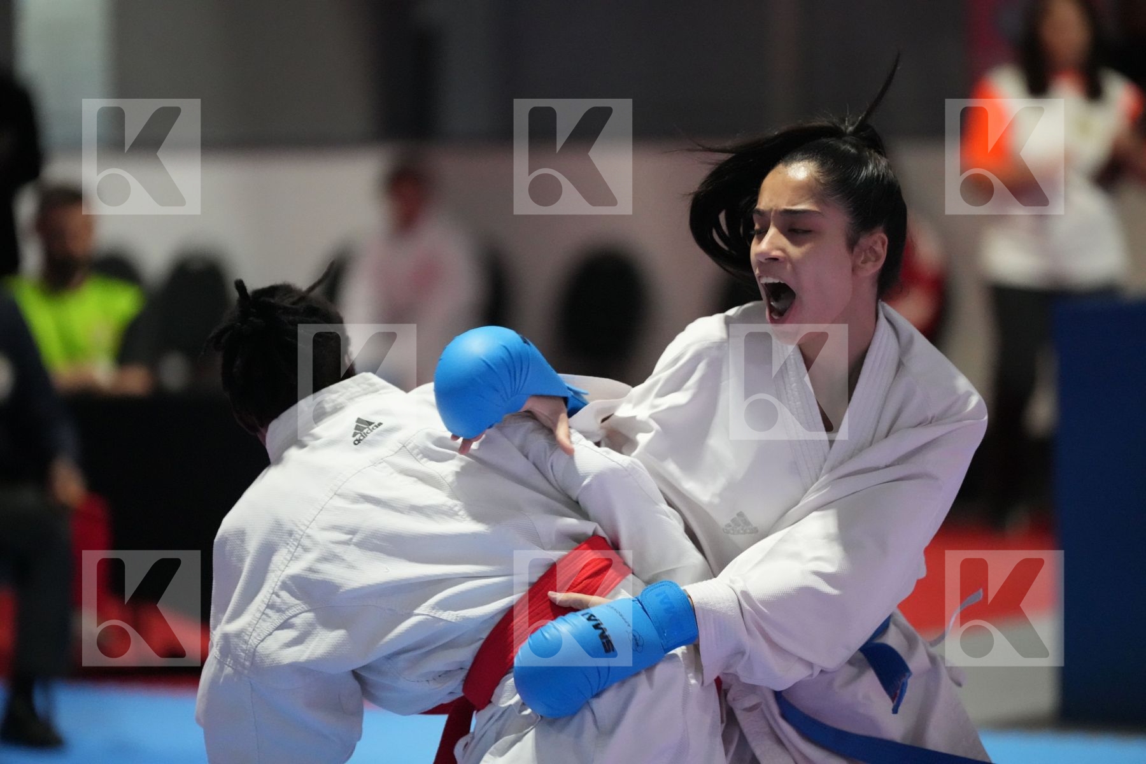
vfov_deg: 6.9
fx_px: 6366
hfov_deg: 10.3
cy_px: 382
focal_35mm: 200
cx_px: 573
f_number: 2.8
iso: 12800
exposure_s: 1/800
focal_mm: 200
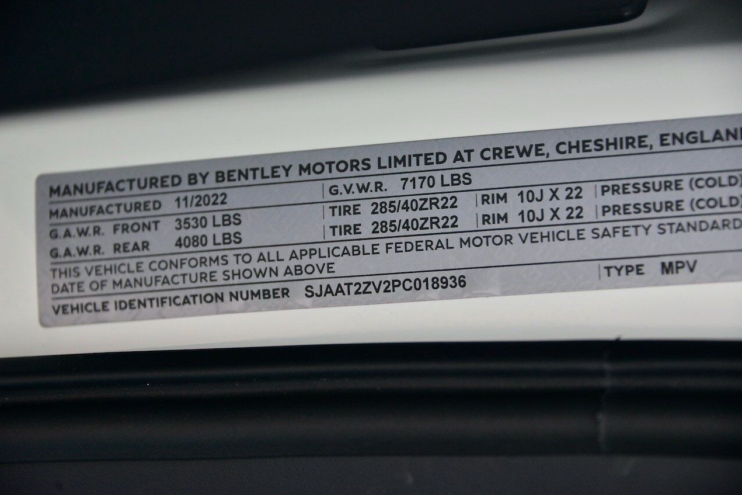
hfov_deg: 15.1
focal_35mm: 136
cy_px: 248
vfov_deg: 10.1
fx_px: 2803
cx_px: 372
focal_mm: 135
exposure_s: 1/320
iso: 800
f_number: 5.6
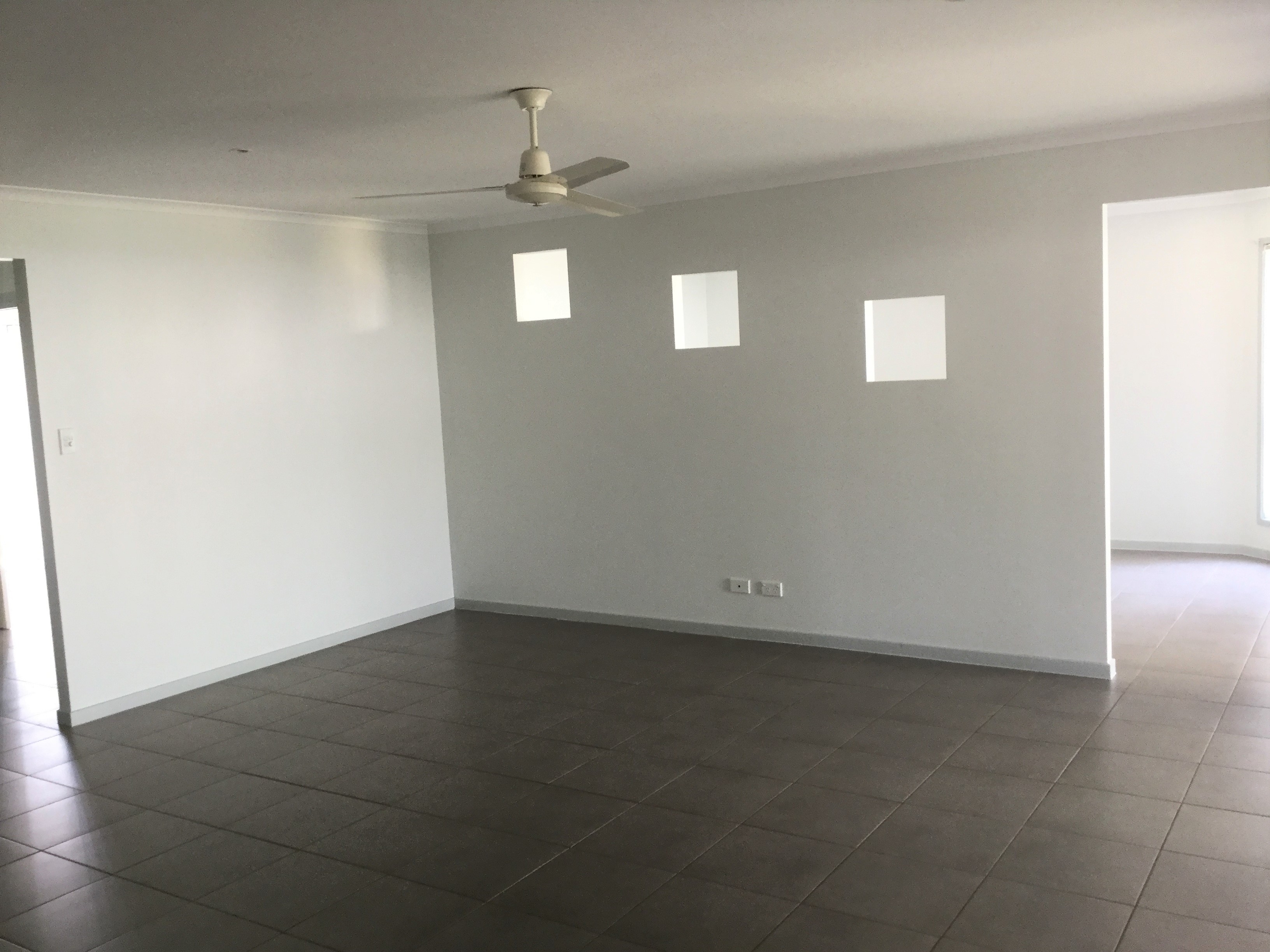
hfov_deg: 58.4
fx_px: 1137
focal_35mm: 31
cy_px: 476
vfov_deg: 45.4
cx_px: 635
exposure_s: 1/33
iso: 64
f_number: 2.4
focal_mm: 3.3
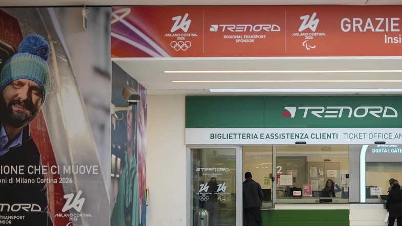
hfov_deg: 26.5
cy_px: 145
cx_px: 242
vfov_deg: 15.1
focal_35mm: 80
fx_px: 853
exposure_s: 1/100
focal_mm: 50
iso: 250
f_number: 2
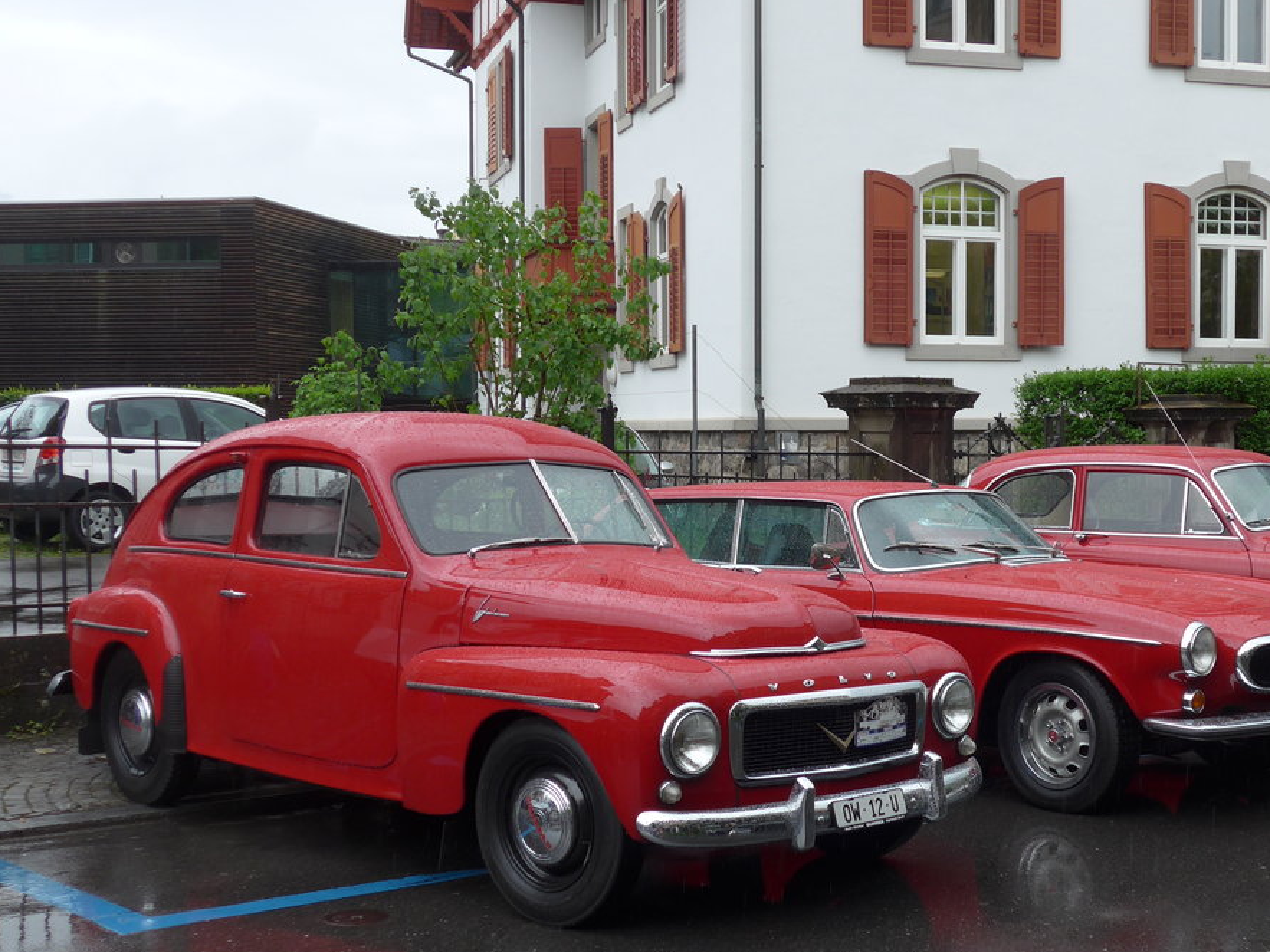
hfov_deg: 35.8
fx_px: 1944
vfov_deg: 27.5
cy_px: 539
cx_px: 837
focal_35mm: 53
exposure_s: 1/200
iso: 80
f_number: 2.8
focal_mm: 8
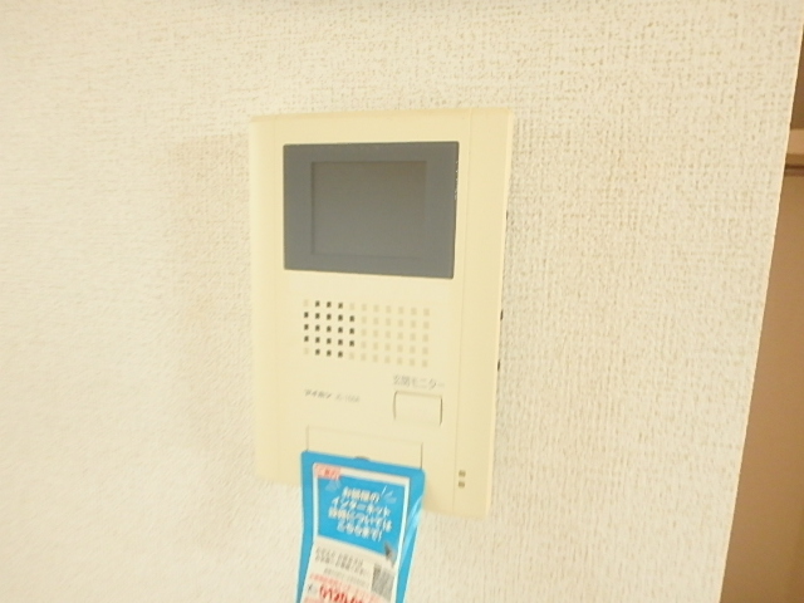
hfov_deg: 79.0
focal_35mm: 21
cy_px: 302
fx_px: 488
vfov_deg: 63.4
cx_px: 402
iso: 800
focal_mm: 3.7
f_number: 3.5
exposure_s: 1/10
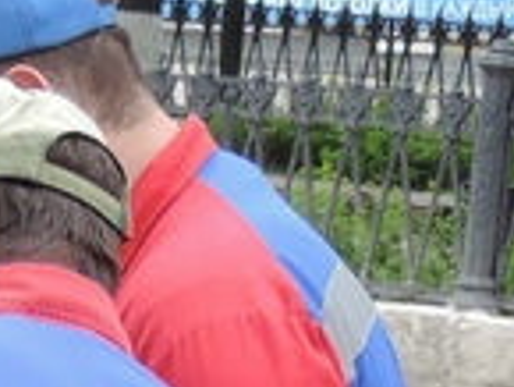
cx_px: -223
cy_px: 1063
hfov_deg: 5.9
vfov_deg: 4.4
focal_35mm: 330
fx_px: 4904
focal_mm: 8.3
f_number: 3.5
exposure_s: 1/100
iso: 80
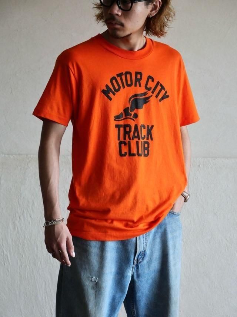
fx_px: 949
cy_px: 158
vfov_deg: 18.9
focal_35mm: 104
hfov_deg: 14.2
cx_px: 118
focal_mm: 52
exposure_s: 1/125
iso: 1250
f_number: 4
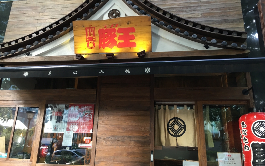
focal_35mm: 31
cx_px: 133
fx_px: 224
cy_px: 70
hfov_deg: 61.2
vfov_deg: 40.5
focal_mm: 4.15
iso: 40
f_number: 2.2
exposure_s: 1/17
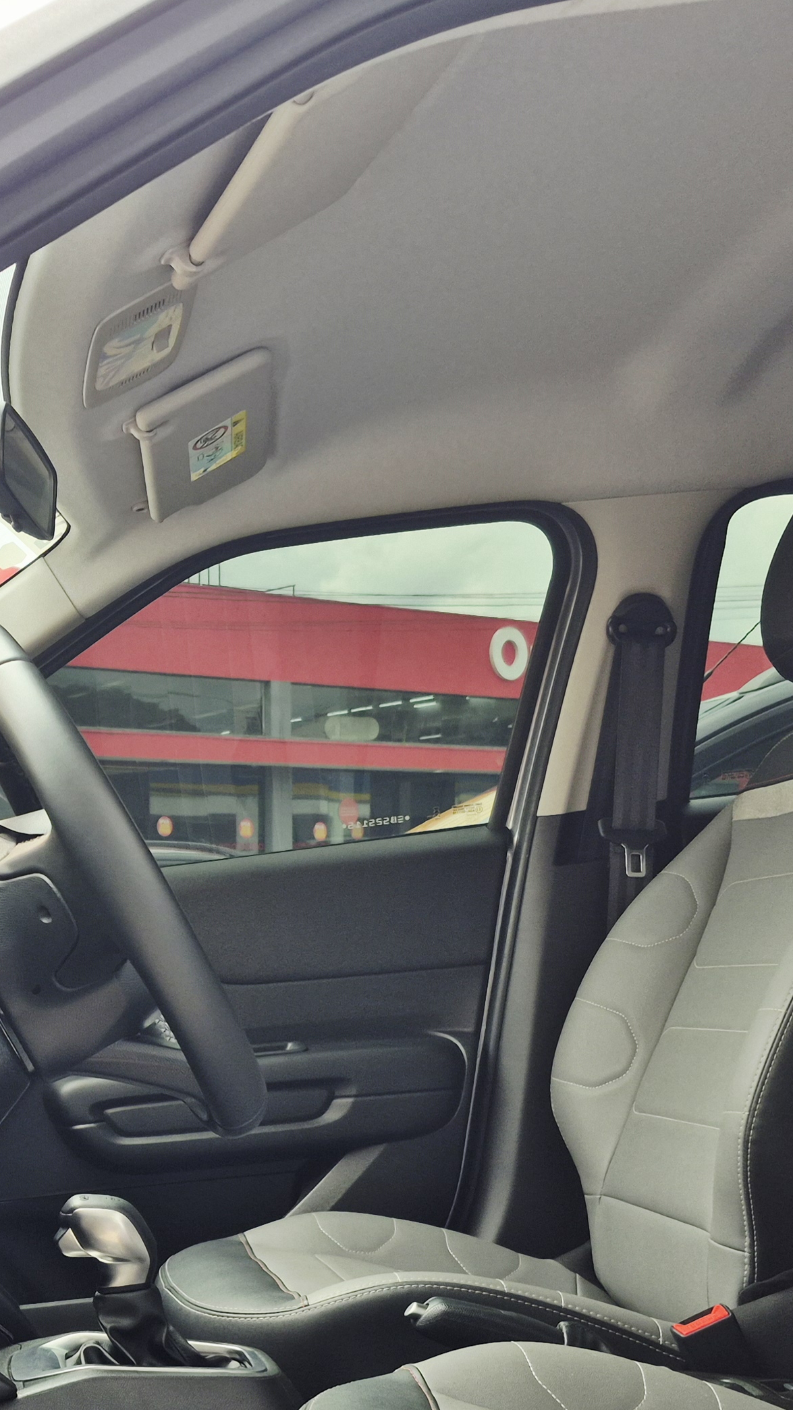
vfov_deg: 42.4
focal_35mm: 48
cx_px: 38
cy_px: 921
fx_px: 1794
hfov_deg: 24.0
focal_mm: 5.4
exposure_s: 1/422
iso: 25
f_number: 1.8
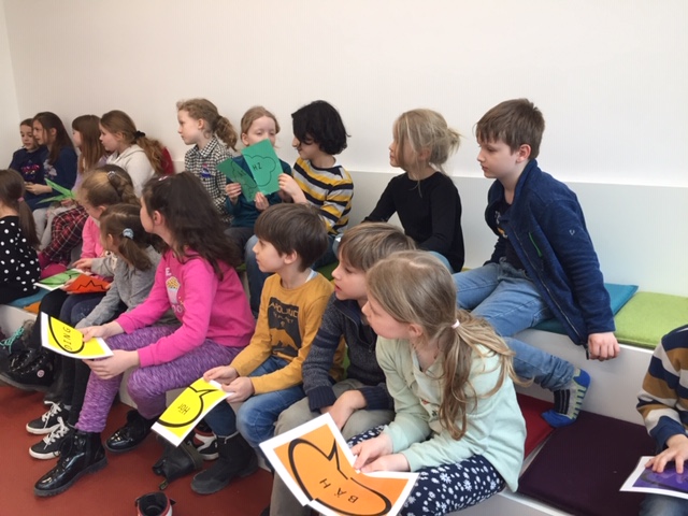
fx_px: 576
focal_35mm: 29
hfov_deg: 61.7
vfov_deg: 48.2
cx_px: 344
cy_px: 258
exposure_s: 1/33
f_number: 2.2
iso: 64
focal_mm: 4.15
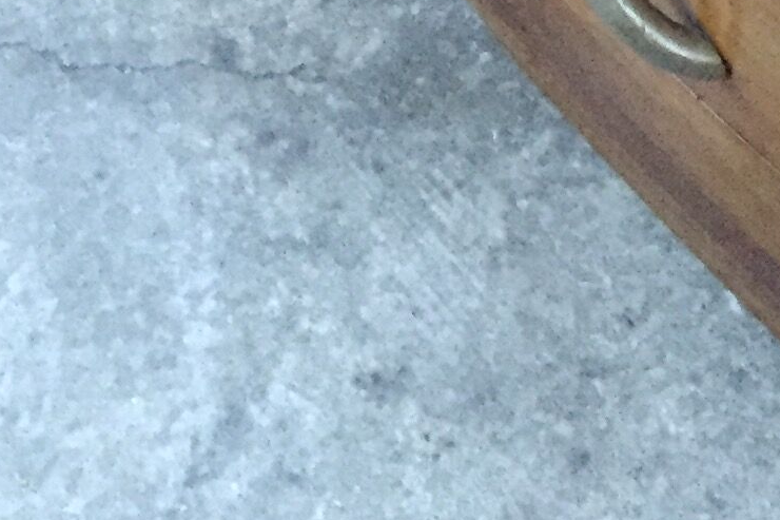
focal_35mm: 133
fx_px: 2881
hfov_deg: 15.1
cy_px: -1163
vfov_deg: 8.3
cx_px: 830
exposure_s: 1/17
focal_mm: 4.15
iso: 400
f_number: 2.2
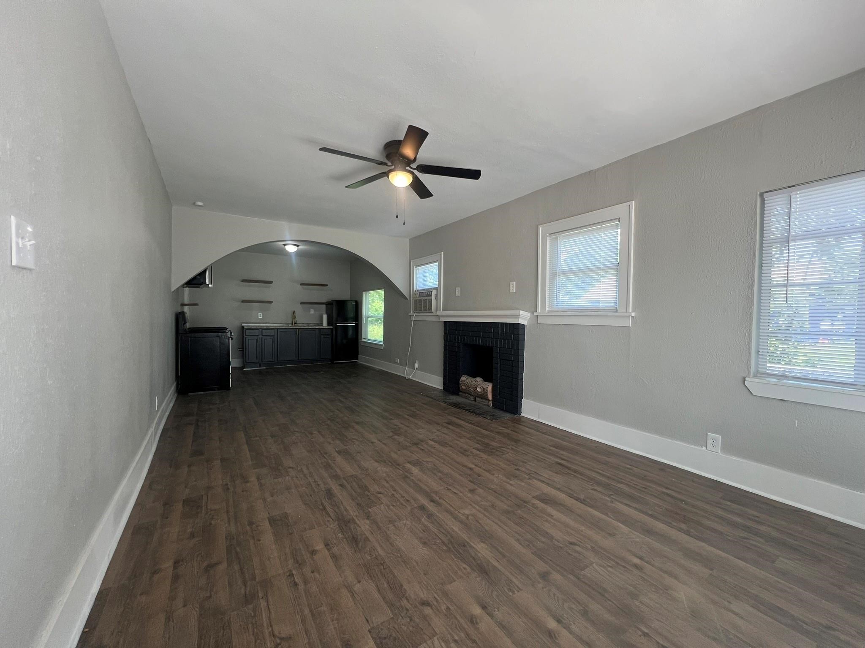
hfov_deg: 106.2
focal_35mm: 13
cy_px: 324
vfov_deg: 89.9
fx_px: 325
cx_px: 432
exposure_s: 1/120
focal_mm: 1.57
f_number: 1.8
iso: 125
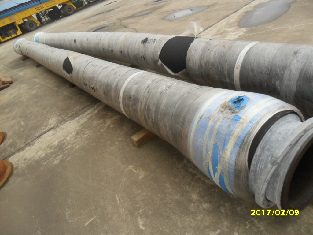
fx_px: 244
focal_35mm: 27
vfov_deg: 51.4
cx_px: 156
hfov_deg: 65.3
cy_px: 118
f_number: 3.5
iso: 160
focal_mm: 4.9
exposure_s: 1/90
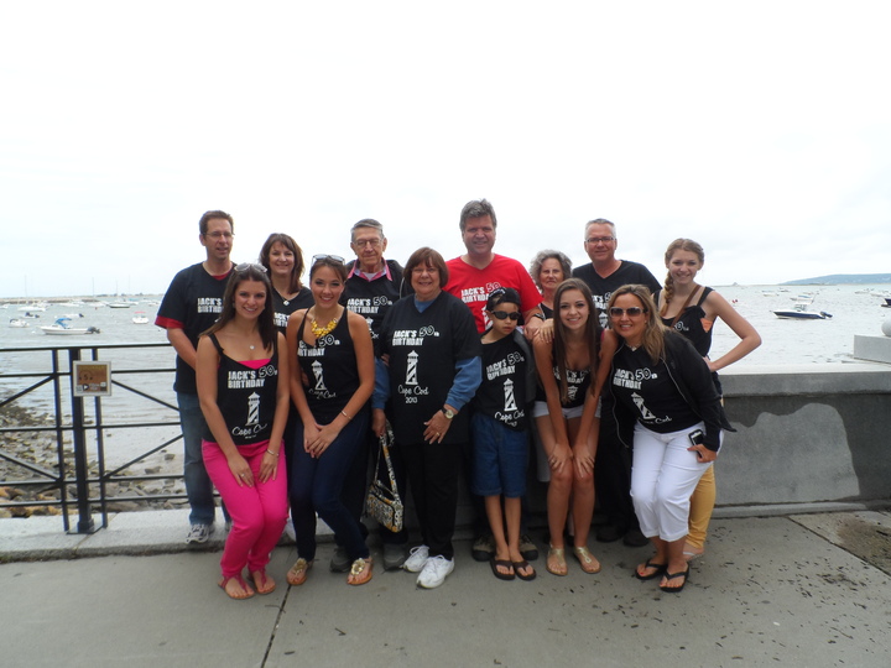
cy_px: 334
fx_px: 618
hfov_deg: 71.6
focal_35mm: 24
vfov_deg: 56.8
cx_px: 446
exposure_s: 1/350
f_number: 4.5
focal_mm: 4
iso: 80
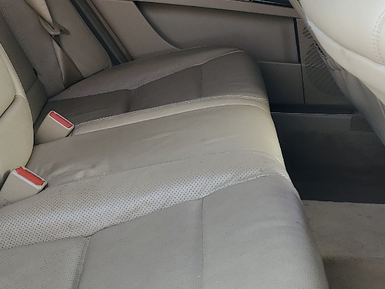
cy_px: 25
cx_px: 185
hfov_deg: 26.3
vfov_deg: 19.5
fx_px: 823
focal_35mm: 74
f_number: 1.5
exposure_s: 1/123
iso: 50
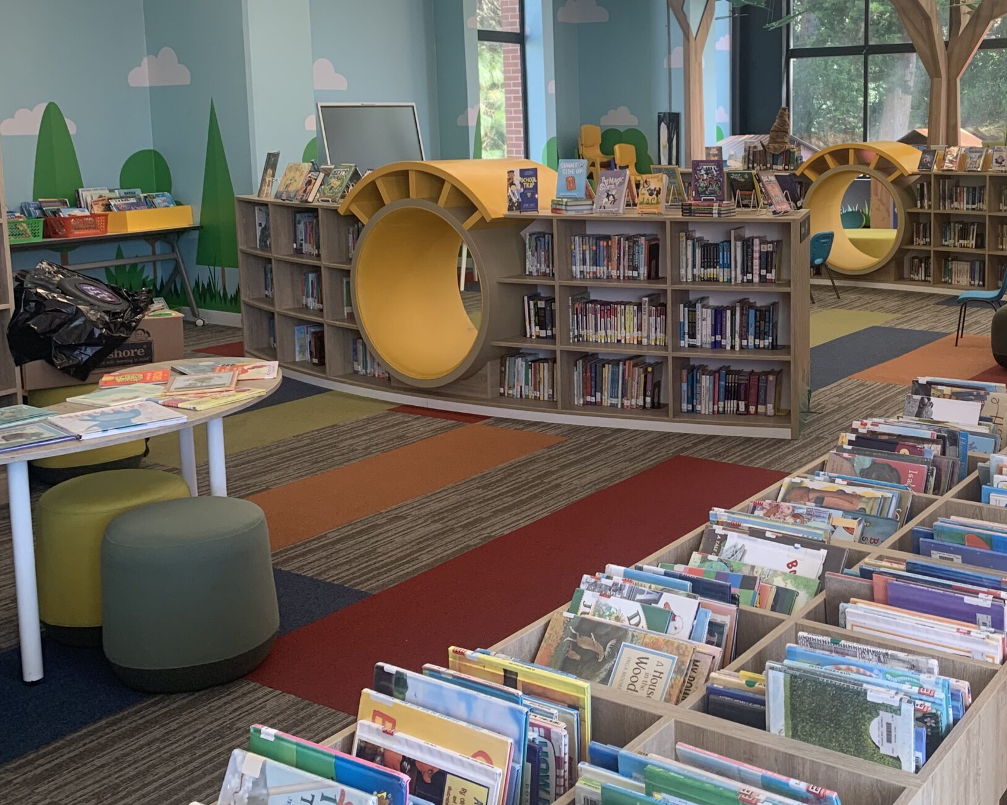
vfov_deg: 37.0
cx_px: 719
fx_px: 1192
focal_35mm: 40
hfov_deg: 44.7
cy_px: 285
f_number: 1.8
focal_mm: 4.25
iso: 80
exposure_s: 1/120
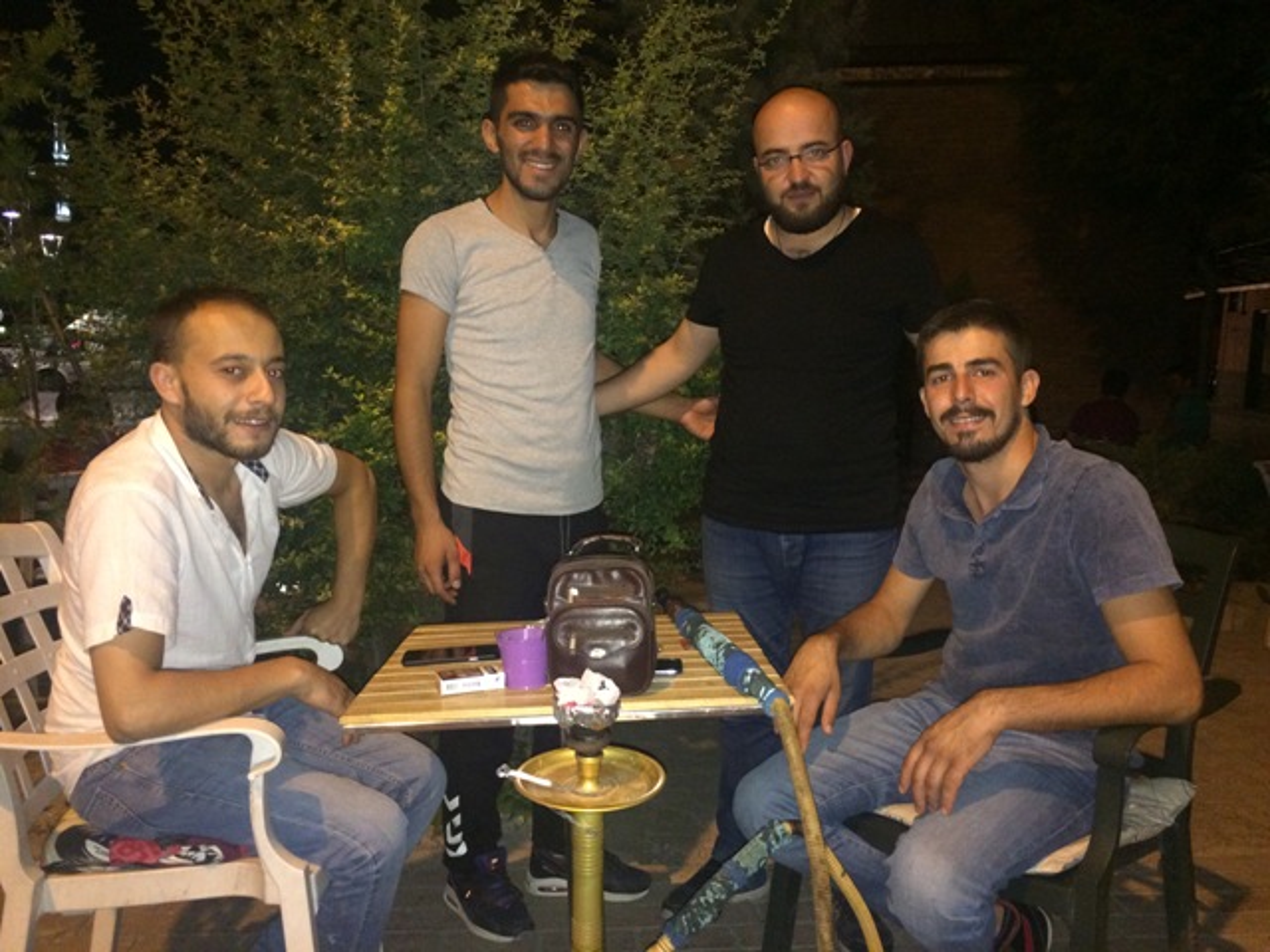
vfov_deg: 48.2
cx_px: 635
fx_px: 1064
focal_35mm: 29
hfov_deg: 61.7
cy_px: 476
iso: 400
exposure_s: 1/17
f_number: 2.2
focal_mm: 4.15
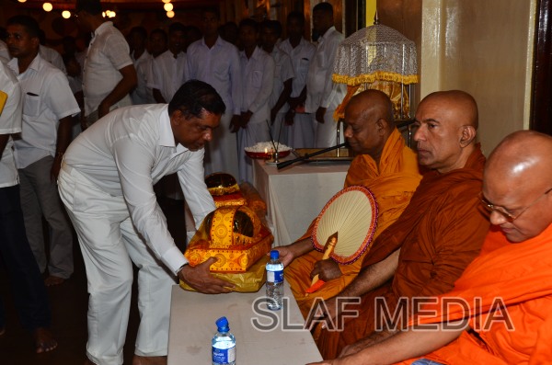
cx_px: 276
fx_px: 734
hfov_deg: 41.2
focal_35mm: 48
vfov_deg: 27.9
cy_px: 182
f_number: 5.6
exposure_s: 1/125
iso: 500
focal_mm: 32
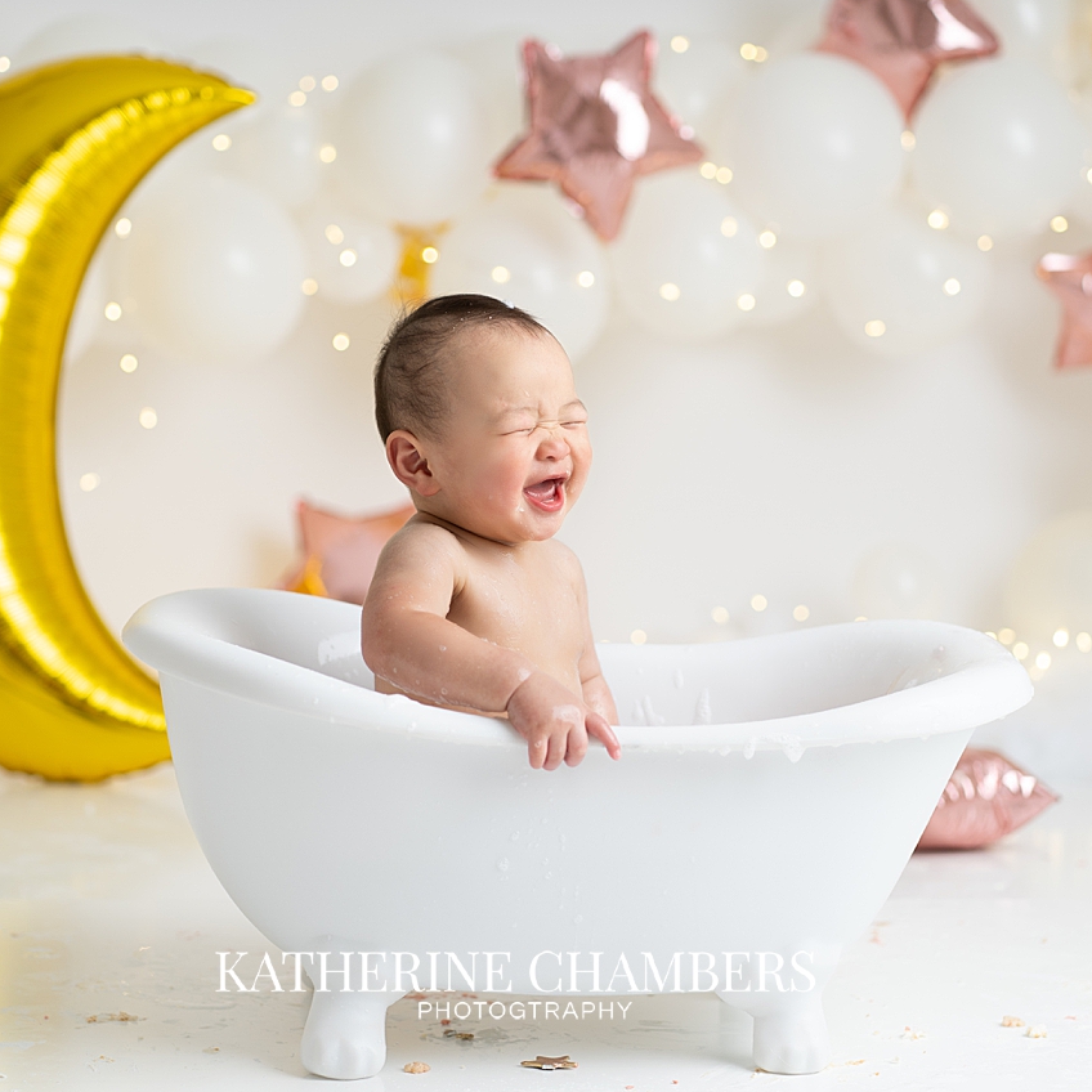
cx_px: 515
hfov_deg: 16.0
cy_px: 549
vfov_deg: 16.0
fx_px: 3890
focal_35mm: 109
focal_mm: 85
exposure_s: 1/160
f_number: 2.5
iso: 160
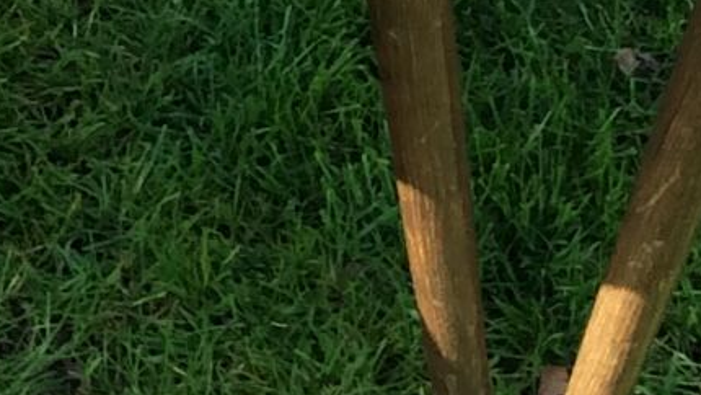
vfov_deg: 5.6
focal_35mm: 210
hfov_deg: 10.2
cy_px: -542
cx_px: -21
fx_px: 3904
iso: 32
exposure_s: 1/184
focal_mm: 3.3
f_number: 2.4
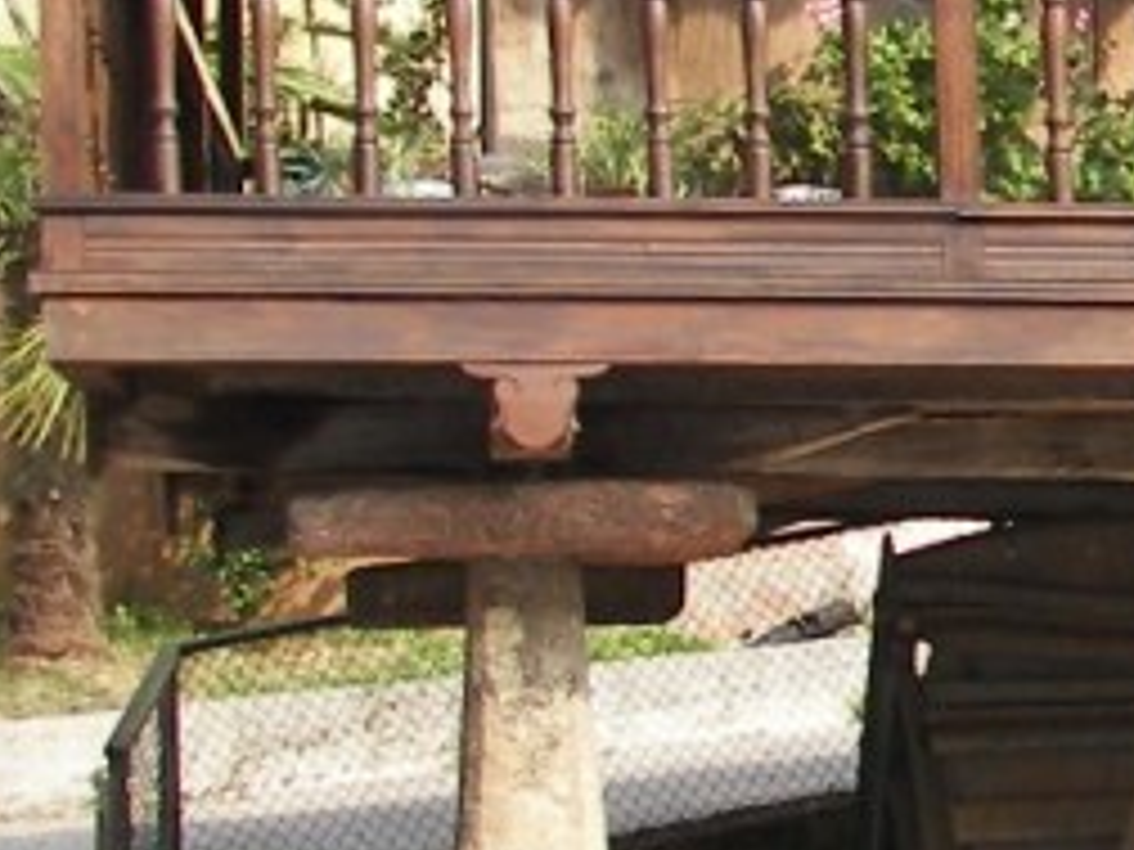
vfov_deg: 10.2
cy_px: 351
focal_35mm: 146
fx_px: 4783
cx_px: 1346
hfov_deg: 13.2
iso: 50
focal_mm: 6
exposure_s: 1/250
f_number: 2.8
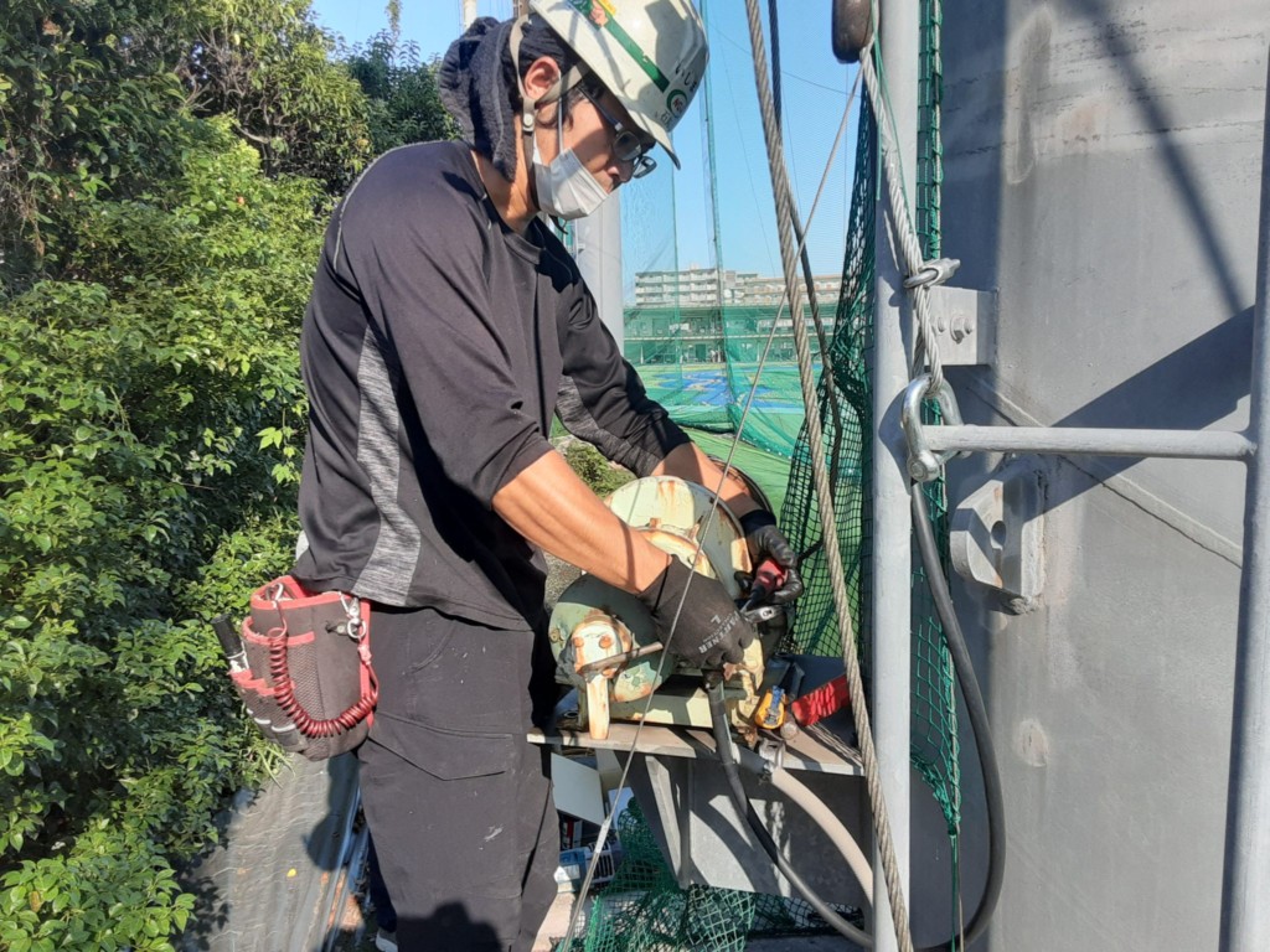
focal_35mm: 27
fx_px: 991
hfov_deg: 65.3
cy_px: 476
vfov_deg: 51.4
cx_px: 635
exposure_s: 1/597
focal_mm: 2.91
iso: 40
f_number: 1.9
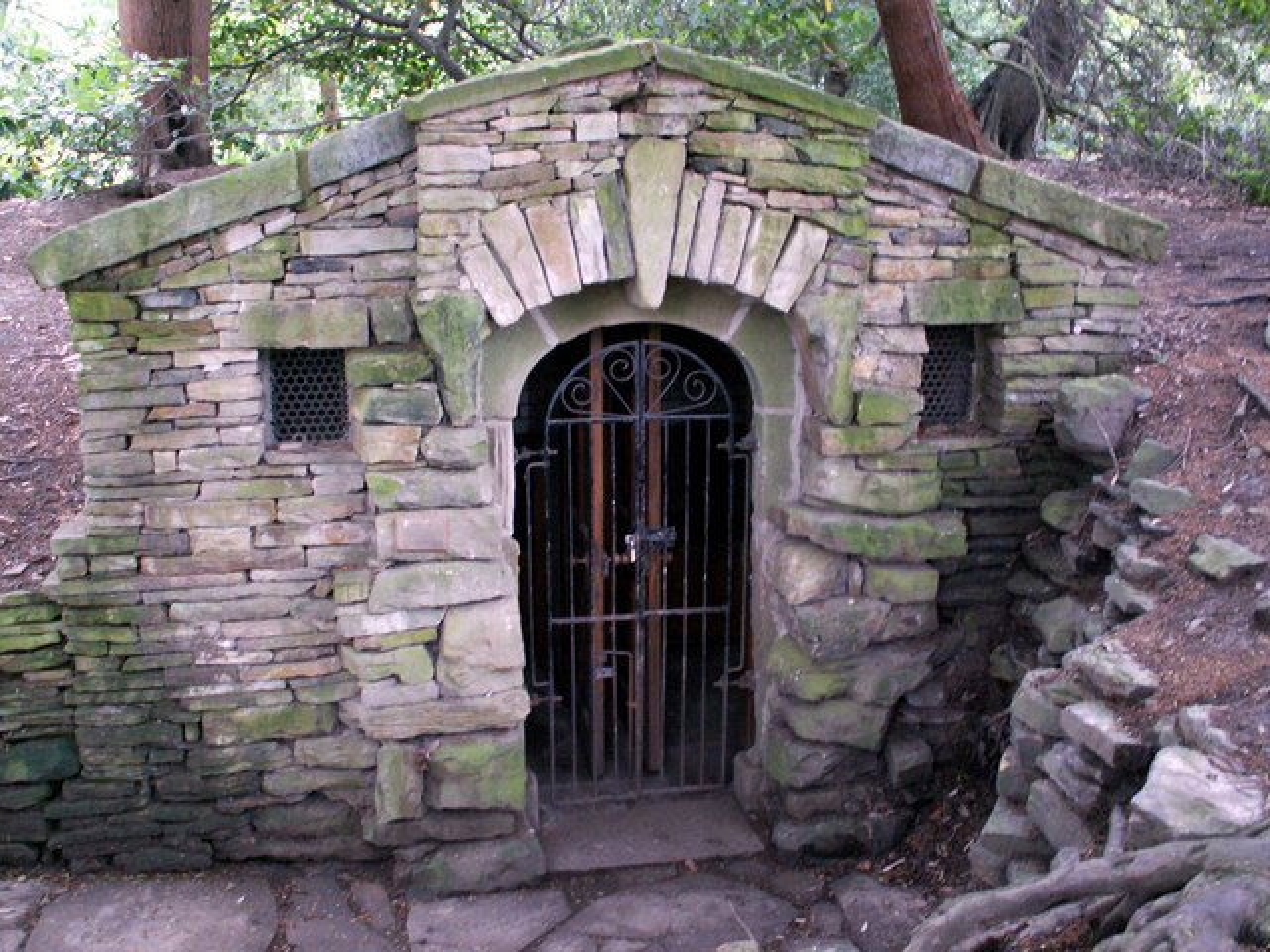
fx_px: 1284
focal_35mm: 35
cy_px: 476
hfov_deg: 52.6
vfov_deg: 40.7
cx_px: 635
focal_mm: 5.86
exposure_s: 1/10
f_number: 2.8
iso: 160
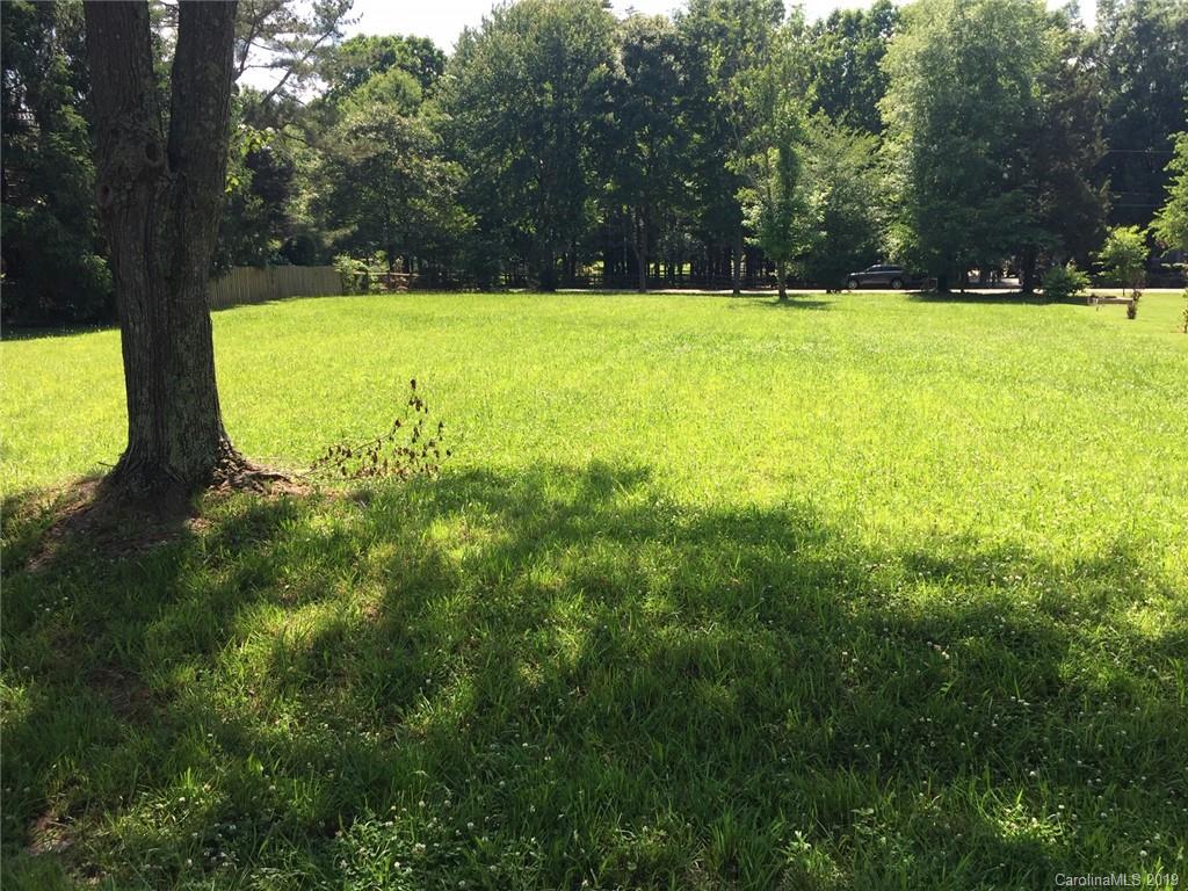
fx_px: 995
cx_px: 594
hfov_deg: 61.7
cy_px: 446
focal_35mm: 29
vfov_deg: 48.2
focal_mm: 4.15
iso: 32
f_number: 2.2
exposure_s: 1/694
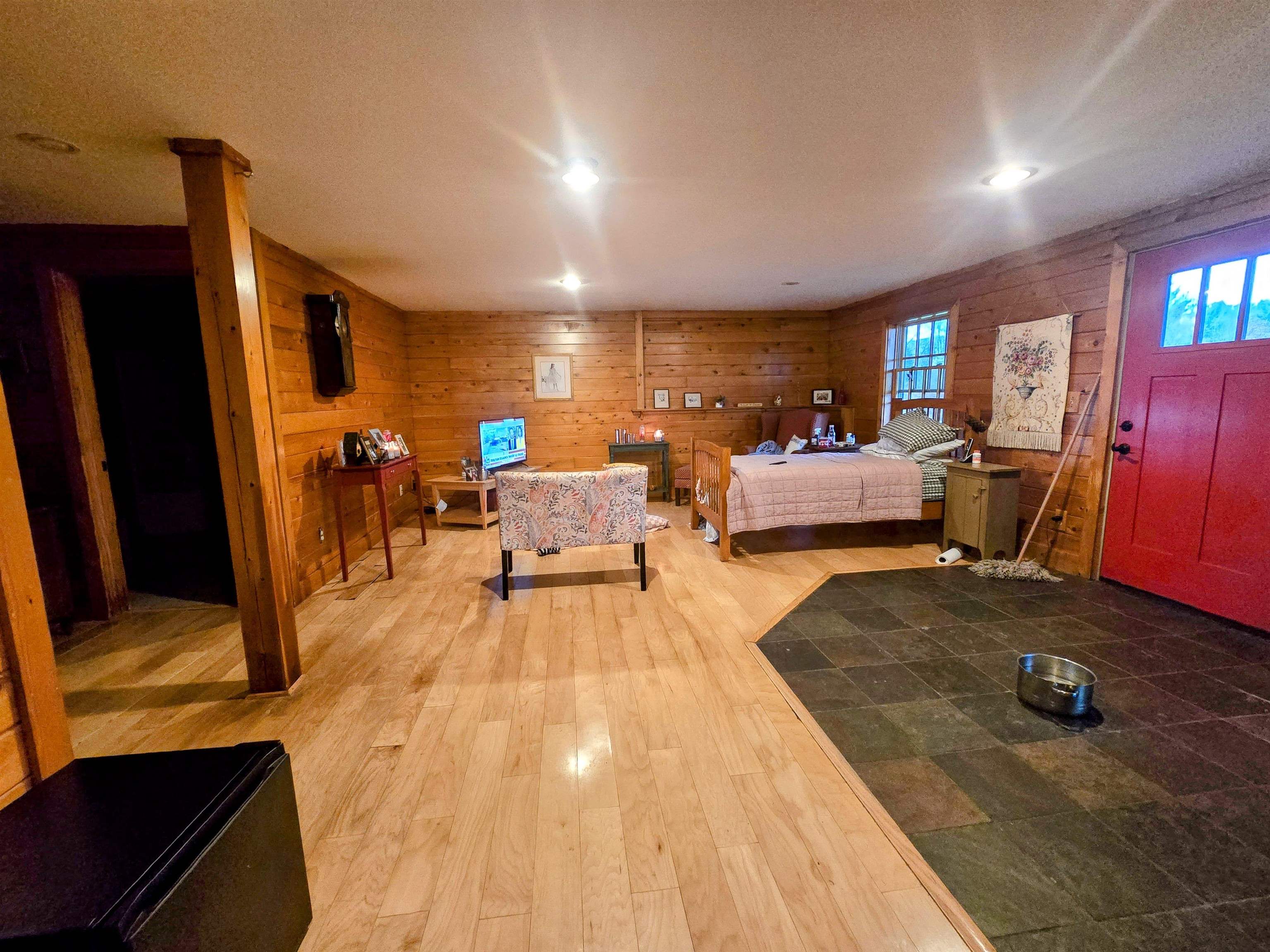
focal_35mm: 13
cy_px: 476
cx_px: 635
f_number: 2.2
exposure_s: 1/60
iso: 1000
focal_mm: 2.2
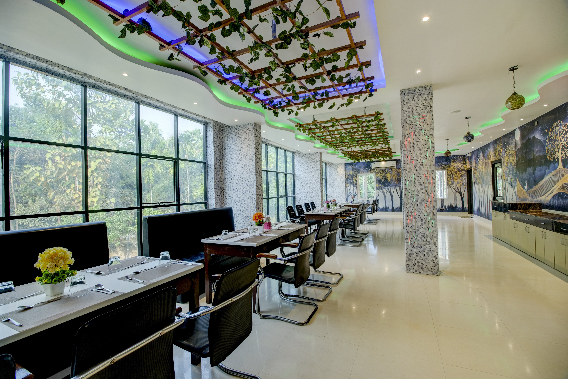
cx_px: 284
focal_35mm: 15
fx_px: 237
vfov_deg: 77.3
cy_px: 190
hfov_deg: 100.4
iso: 160
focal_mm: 10
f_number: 8
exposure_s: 1/6
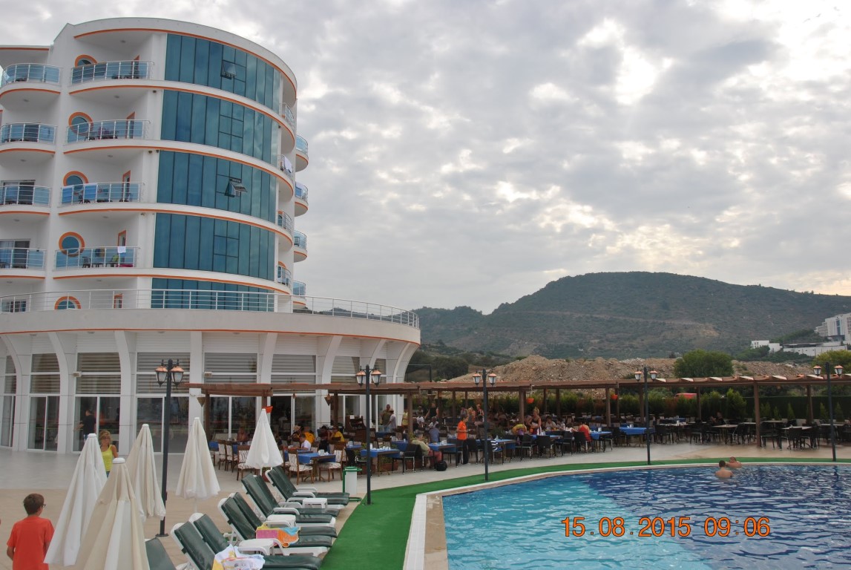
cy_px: 285
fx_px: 639
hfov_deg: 67.3
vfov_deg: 48.1
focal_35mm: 27
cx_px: 426
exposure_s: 1/200
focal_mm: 18
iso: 100
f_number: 8
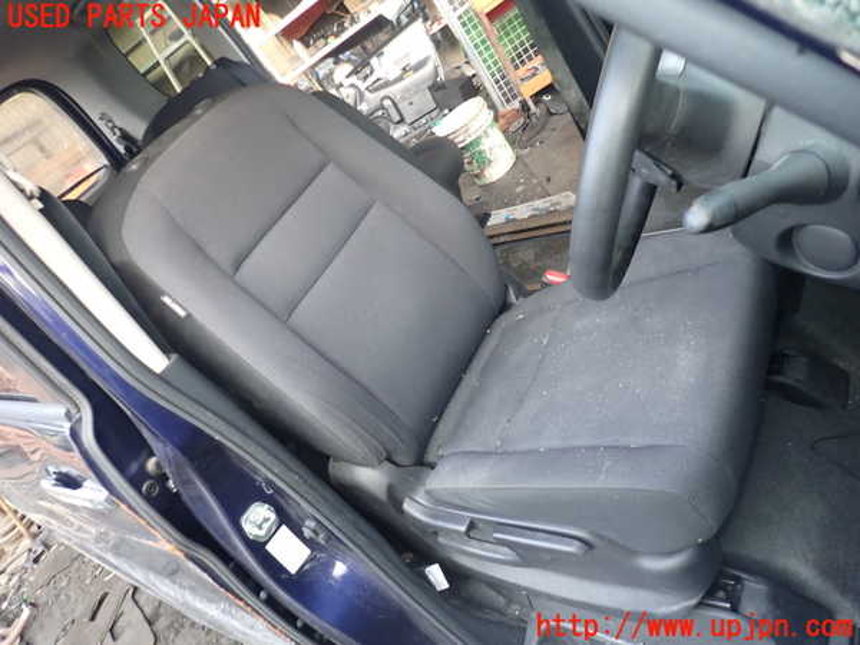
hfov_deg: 69.4
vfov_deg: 54.9
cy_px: 322
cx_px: 430
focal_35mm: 25
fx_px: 621
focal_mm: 4.5
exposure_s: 1/30
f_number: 2
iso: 200
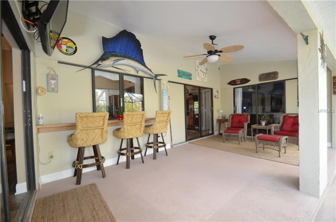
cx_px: 168
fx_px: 140
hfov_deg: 100.5
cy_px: 111
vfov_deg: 77.0
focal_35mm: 15
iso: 400
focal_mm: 10
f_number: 4
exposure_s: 1/60
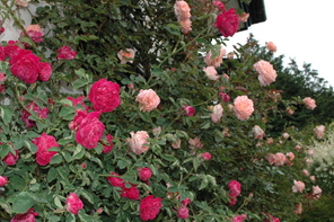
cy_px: 125
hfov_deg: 40.5
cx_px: 107
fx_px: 445
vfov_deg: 28.0
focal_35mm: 48
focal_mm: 22
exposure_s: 1/500
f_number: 8
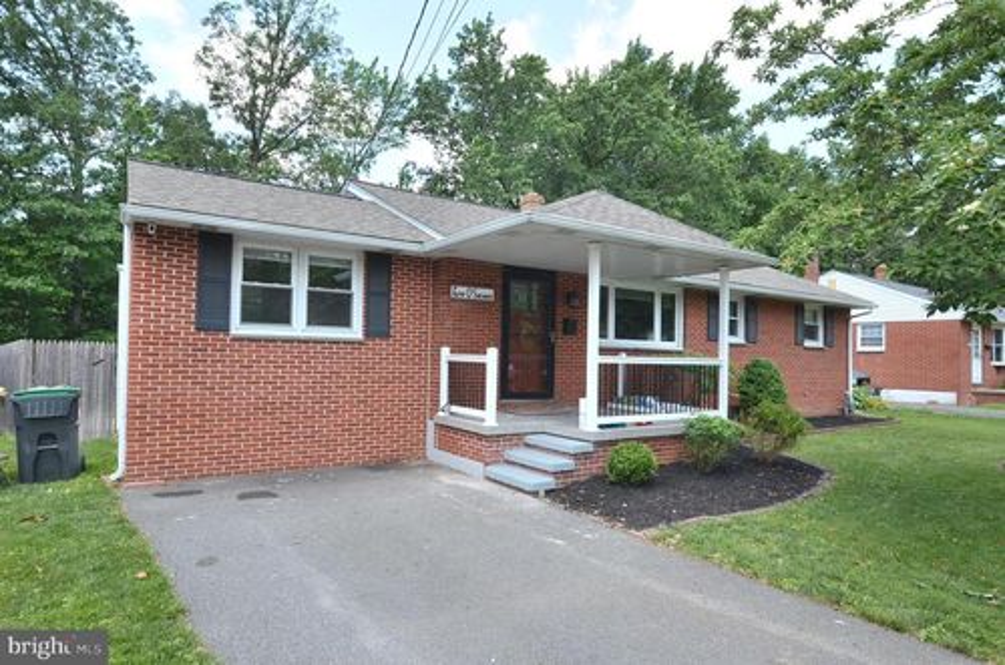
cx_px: 502
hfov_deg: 81.3
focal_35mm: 21
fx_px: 585
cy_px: 332
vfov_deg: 59.3
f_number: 7.1
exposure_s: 1/200
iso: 200
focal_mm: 14
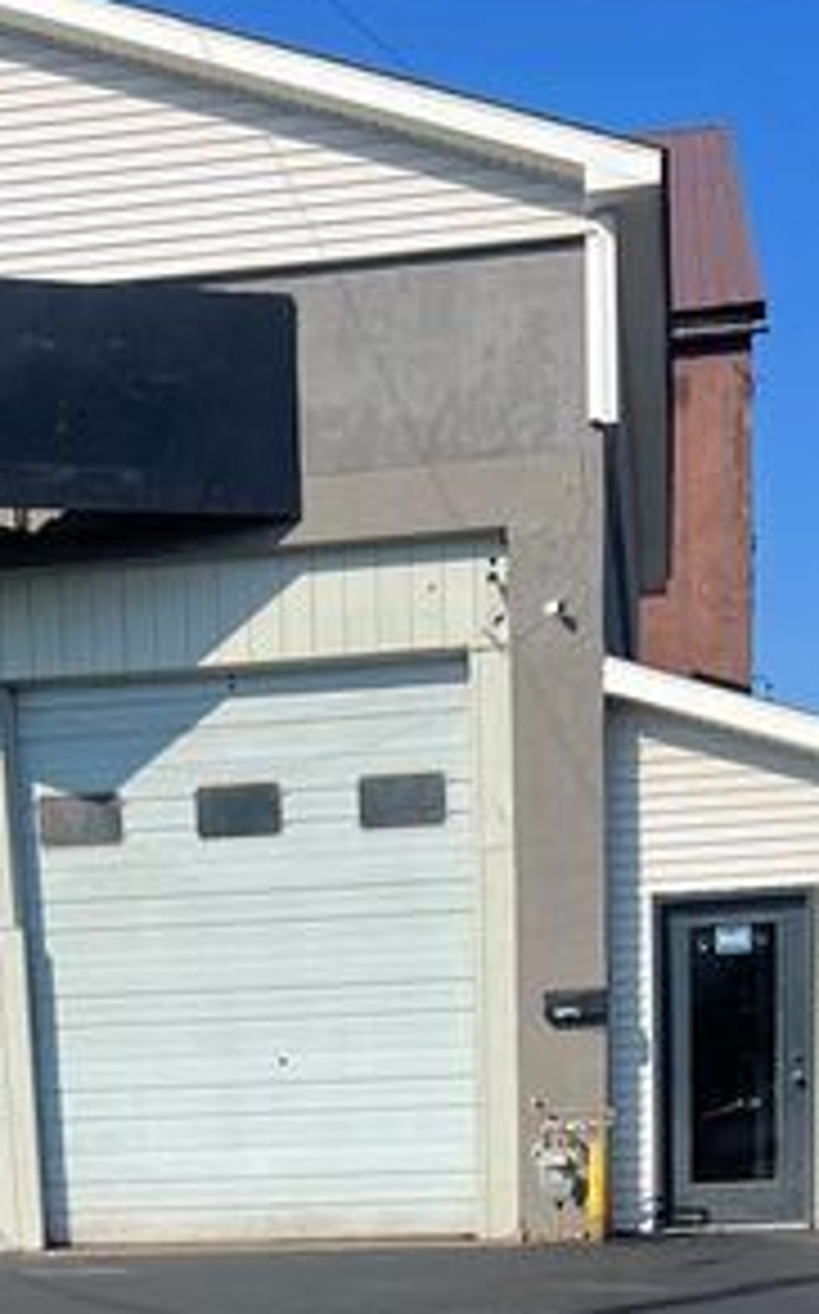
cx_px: 315
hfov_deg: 20.6
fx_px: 2254
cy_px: 1469
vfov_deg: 29.2
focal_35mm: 63
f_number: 1.5
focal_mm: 5.7
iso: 50
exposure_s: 1/3968
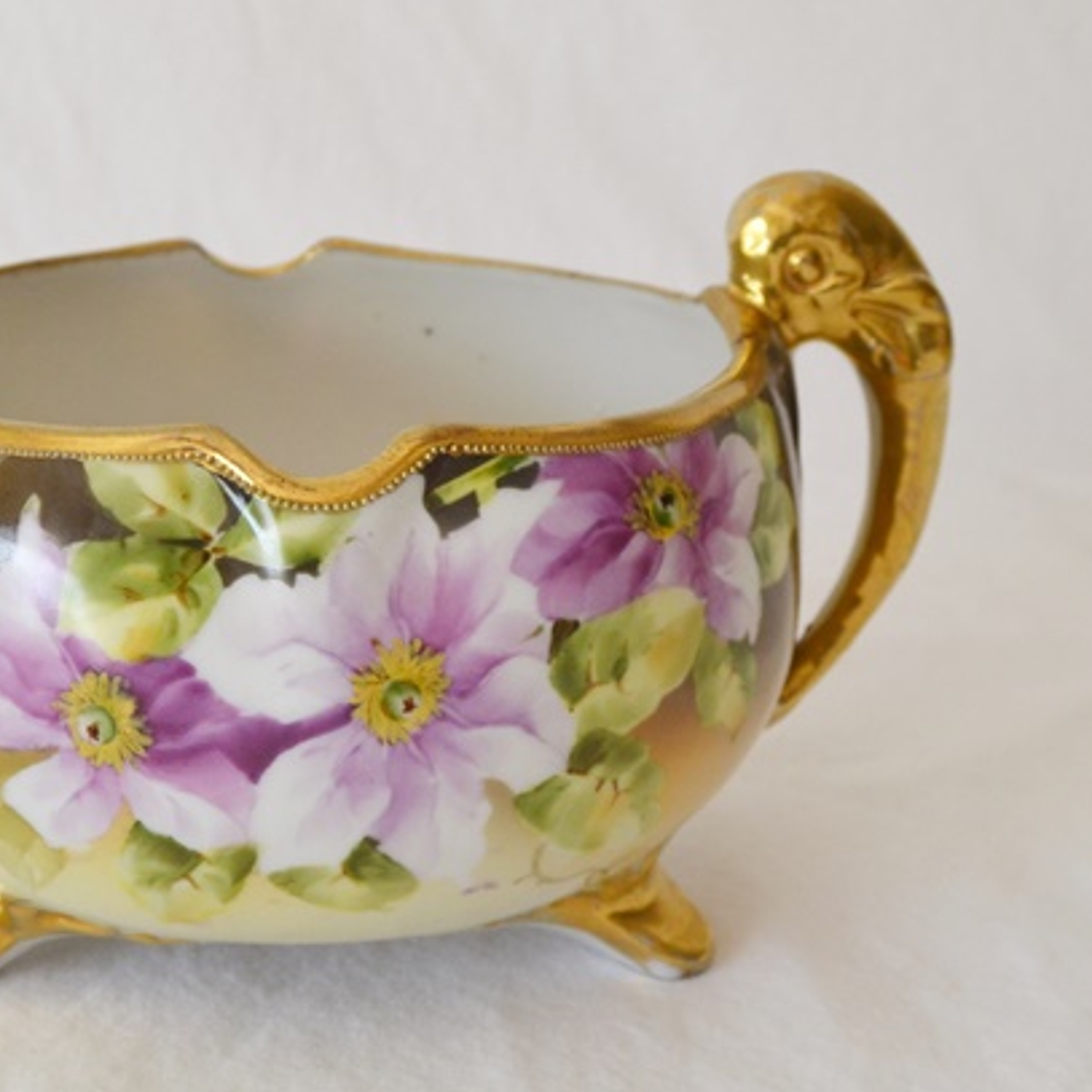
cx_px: 327
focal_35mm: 69
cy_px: 718
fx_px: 2463
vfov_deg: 24.9
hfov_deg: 24.8
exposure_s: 1/60
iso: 400
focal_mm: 22
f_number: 6.3
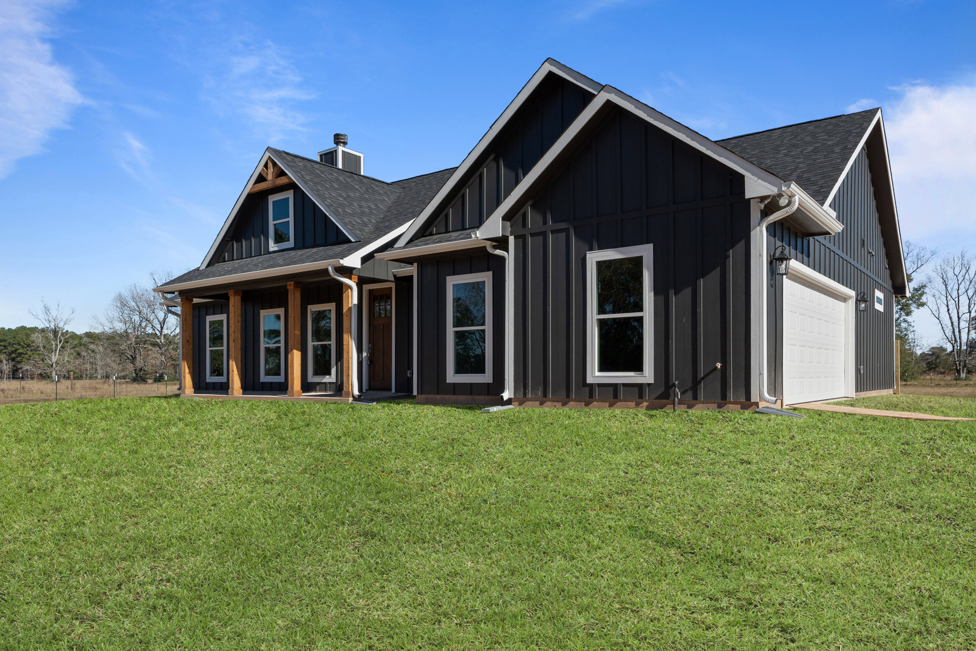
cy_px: 326
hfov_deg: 73.7
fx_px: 651
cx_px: 488
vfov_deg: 53.1
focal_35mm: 24
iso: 100
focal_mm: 16
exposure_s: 1/400
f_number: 8
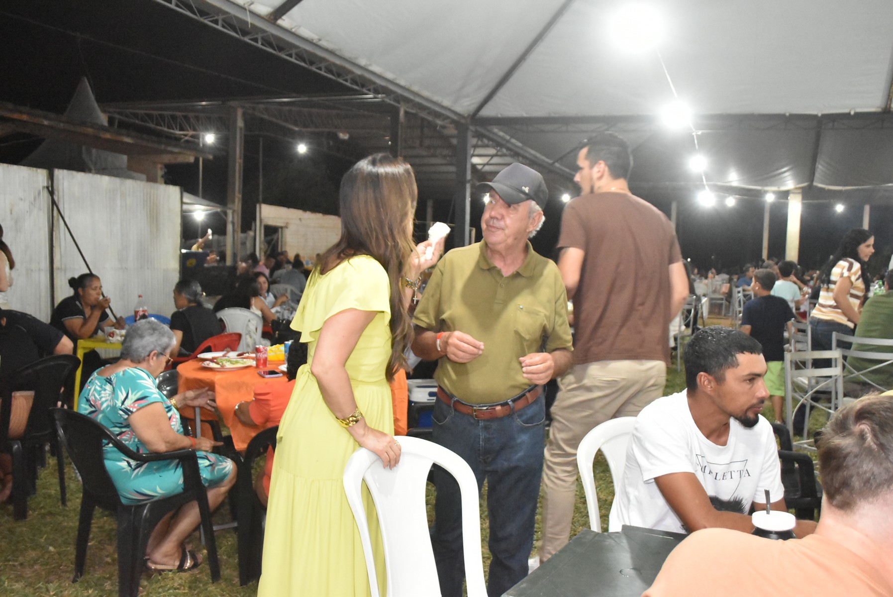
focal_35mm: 33
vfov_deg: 40.0
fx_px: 819
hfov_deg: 57.2
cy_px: 298
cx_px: 446
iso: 8000
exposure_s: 1/80
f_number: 5
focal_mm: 22
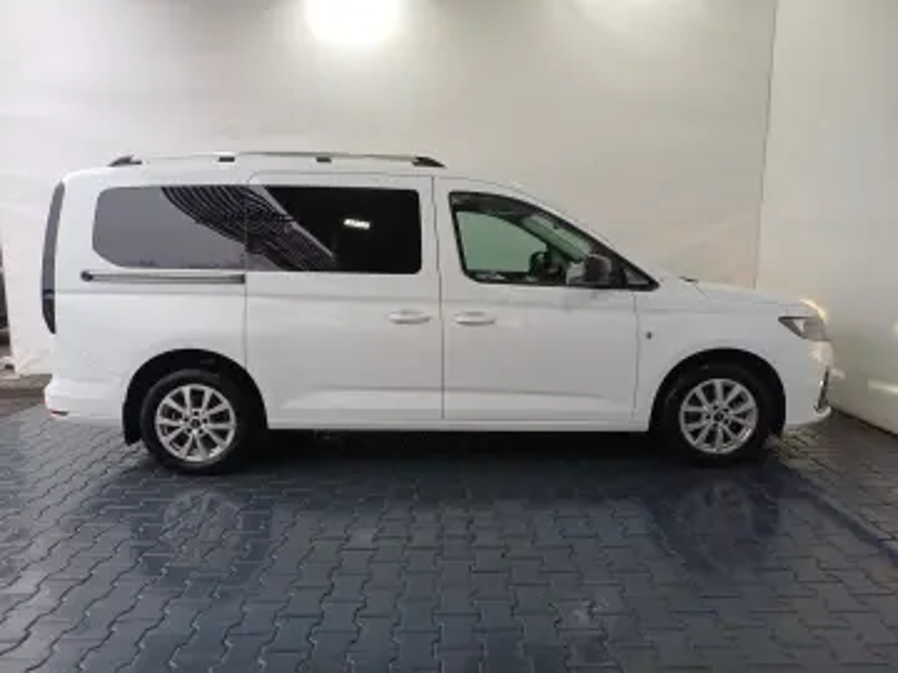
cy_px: 336
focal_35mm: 25
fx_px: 649
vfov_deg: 54.9
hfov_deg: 69.4
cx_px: 449
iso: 50
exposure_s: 1/100
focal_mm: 4.65
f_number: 1.8
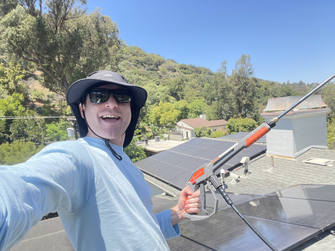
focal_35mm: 23
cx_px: 168
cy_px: 126
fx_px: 223
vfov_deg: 58.9
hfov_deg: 73.9
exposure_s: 1/466
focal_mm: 2.71
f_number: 2.2
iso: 25
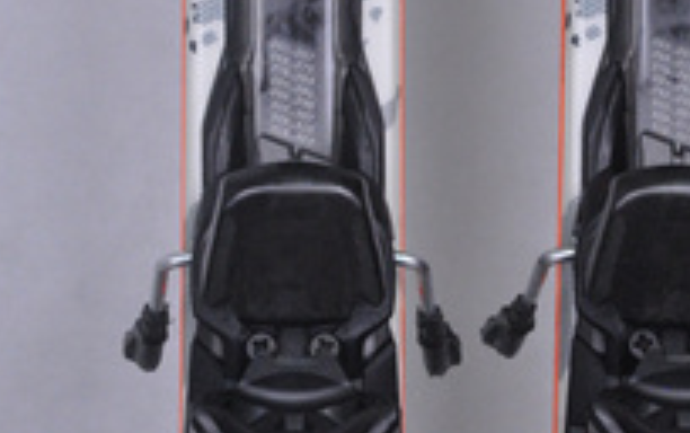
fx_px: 4746
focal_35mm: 252
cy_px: 0
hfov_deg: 8.3
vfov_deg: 5.2
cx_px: 479
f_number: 8
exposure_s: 1/125
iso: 3200
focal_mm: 75
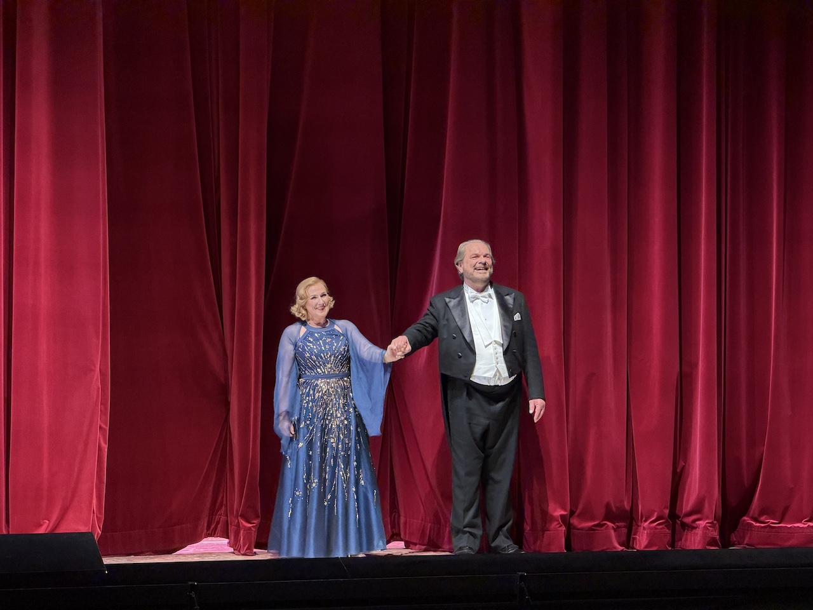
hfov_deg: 19.6
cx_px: 406
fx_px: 2349
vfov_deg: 14.8
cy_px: 305
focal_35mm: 100
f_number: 2.8
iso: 640
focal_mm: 16.89
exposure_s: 1/67
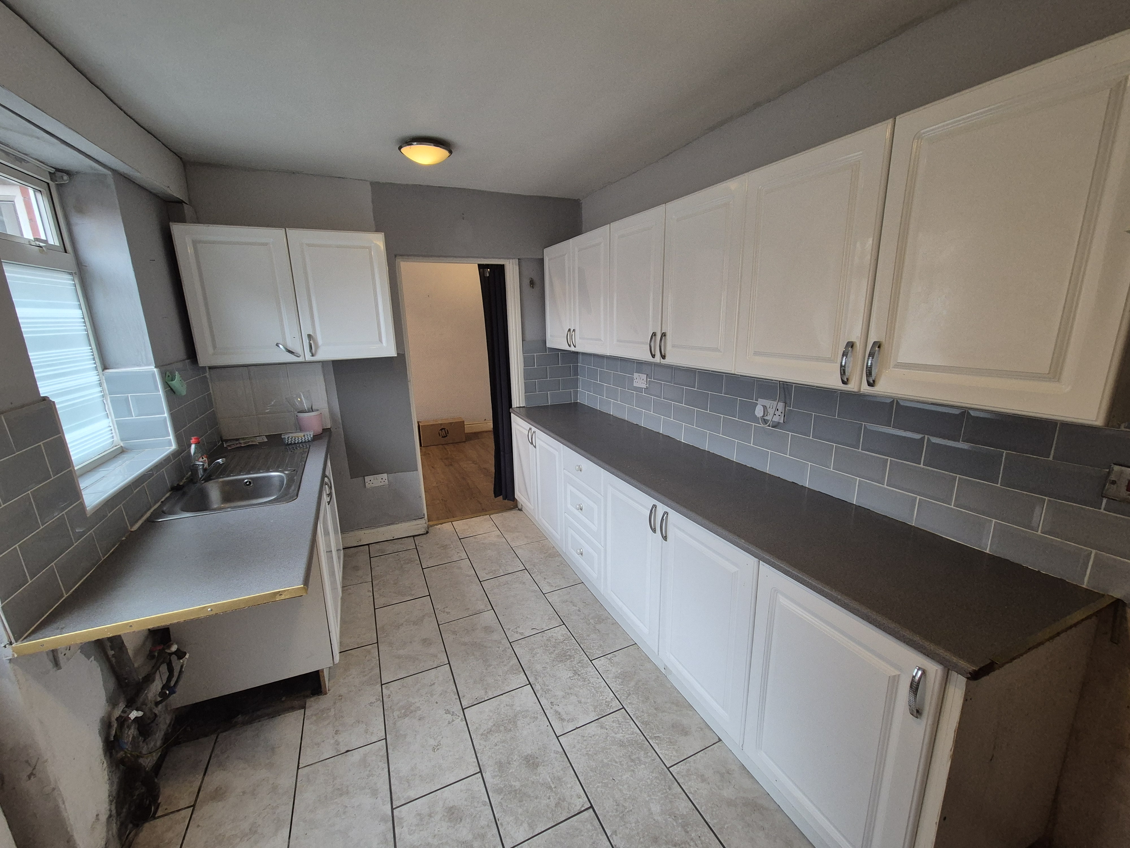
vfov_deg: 89.9
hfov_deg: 106.2
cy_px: 424
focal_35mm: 13
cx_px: 565
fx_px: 424
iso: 400
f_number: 2.2
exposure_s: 1/50
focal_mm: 2.2
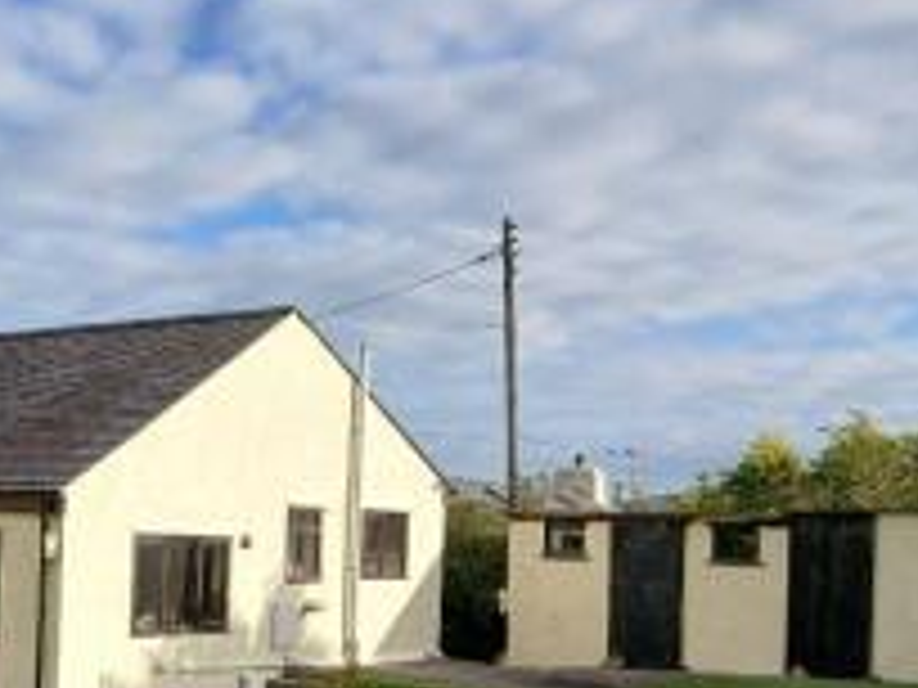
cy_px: 506
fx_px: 1432
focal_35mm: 54
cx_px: 106
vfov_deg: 26.7
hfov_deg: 33.8
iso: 20
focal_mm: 3.98
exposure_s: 1/573
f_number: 1.8
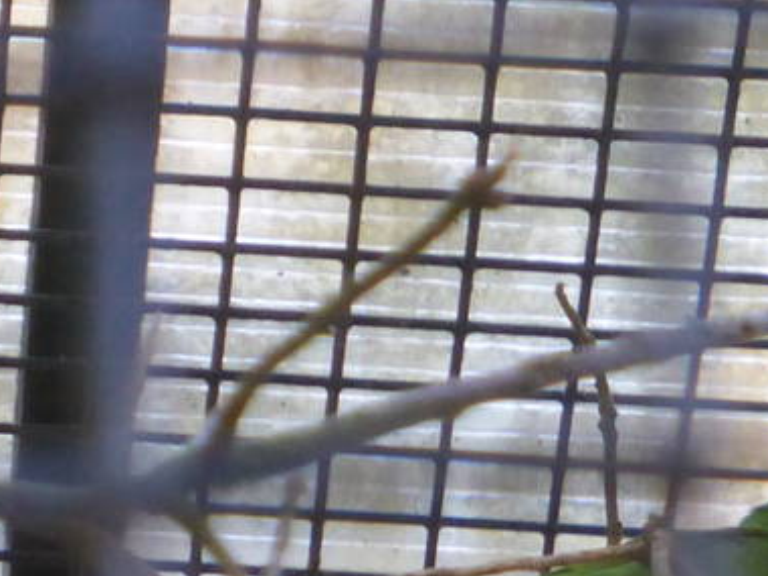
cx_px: 1021
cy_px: 742
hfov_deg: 2.5
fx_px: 17483
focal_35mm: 788
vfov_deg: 1.9
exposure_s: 1/60
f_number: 5.5
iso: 400
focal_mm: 33.3
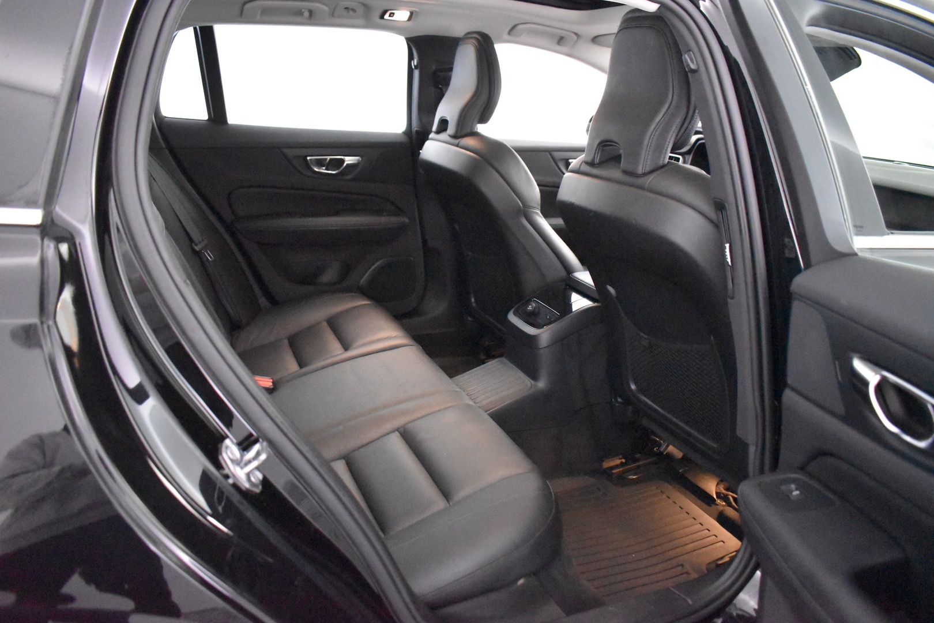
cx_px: 467
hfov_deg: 67.4
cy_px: 312
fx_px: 700
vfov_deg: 47.9
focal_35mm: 27
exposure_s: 1/60
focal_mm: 18
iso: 12800
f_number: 3.5
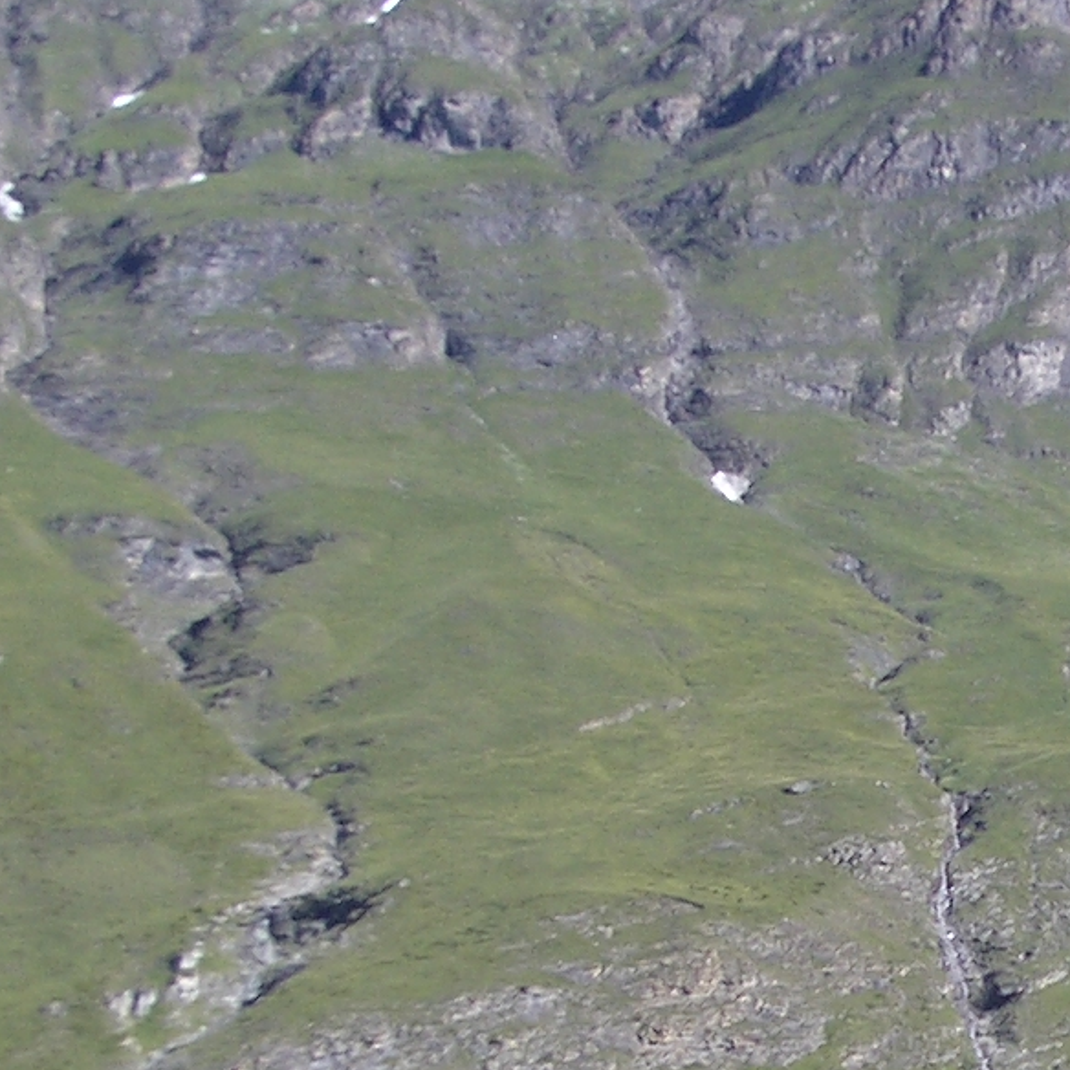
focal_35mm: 122
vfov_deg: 14.2
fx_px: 4266
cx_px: 1121
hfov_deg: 14.0
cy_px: 931
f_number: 4.3
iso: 50
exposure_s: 1/320
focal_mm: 5.8
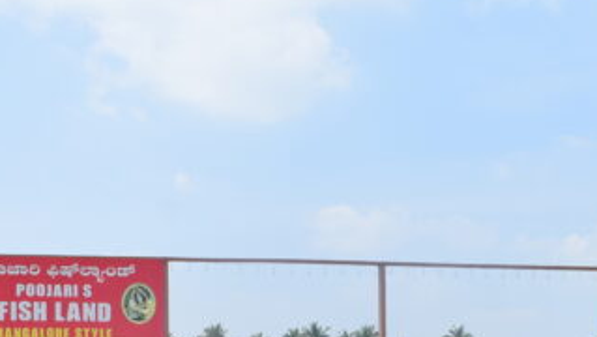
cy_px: 421
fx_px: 1077
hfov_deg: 30.6
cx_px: 170
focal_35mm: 68
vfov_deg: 16.9
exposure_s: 1/400
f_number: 10
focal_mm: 18
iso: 200
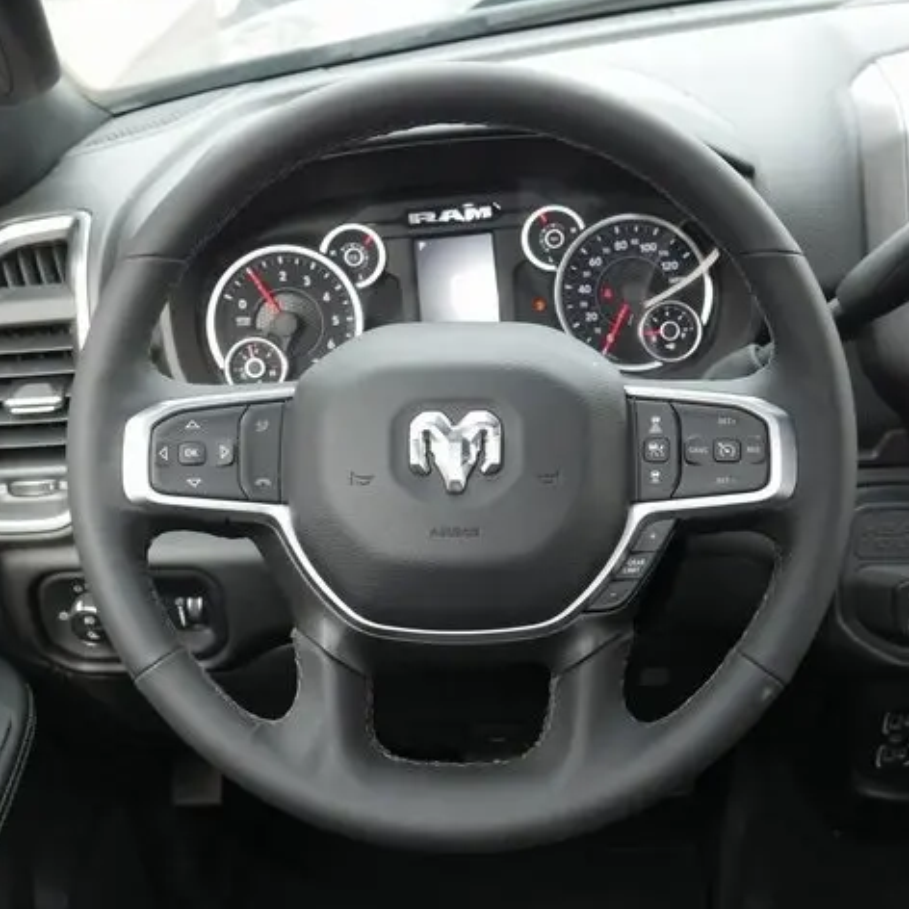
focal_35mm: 48
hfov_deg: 35.4
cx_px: 470
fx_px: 1426
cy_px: 452
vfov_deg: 35.4
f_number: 5
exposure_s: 1/60
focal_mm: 20
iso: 400
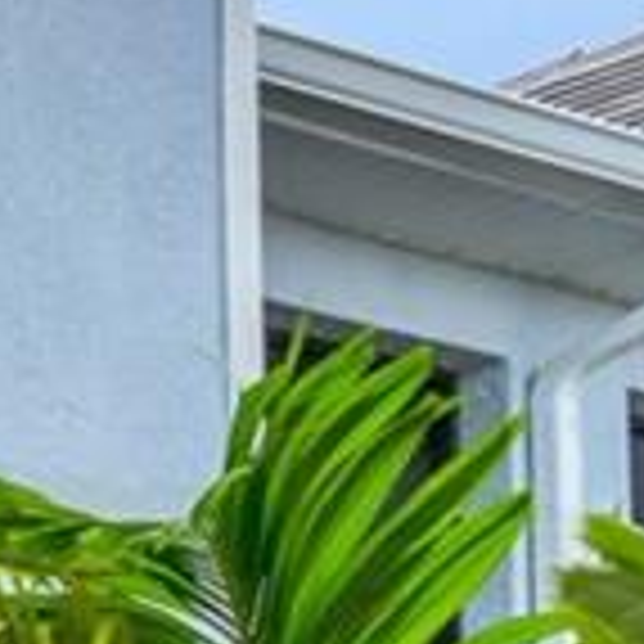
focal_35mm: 152
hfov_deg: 5.7
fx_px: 3199
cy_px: 1608
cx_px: -2941
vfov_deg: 9.9
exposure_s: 1/80
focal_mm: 16
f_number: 9
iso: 200
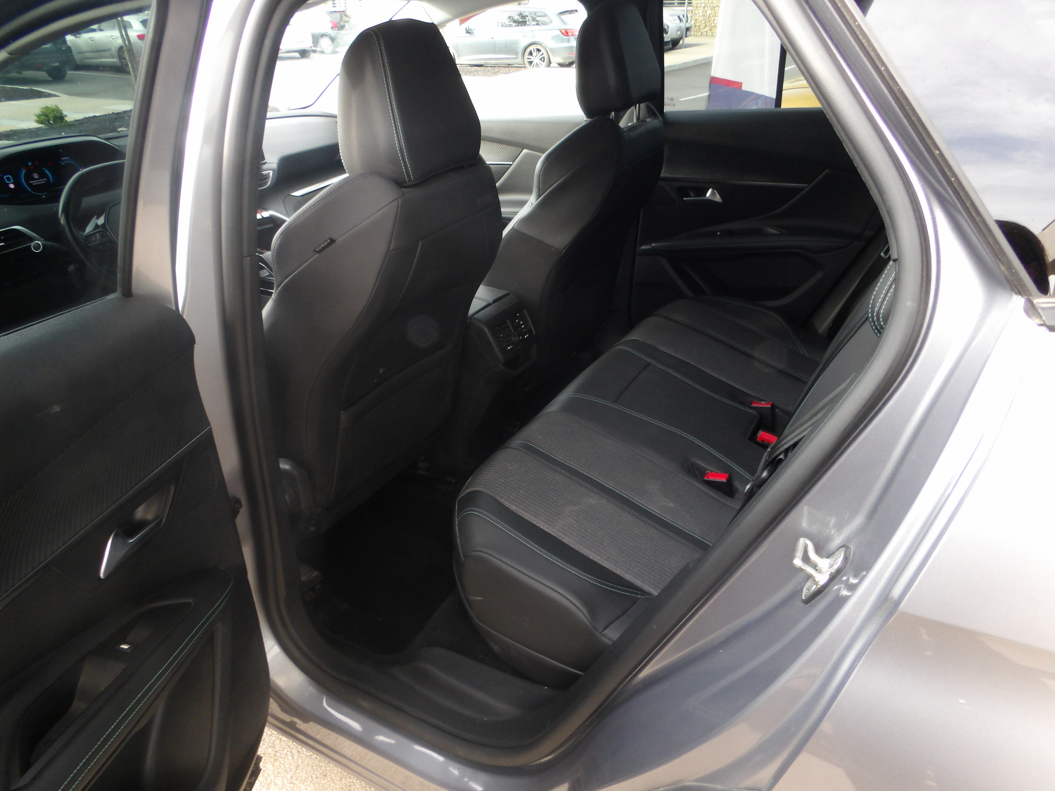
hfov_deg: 71.6
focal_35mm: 24
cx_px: 528
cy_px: 396
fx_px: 731
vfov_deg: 56.8
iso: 139
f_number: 4.1
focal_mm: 4.3
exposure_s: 1/30
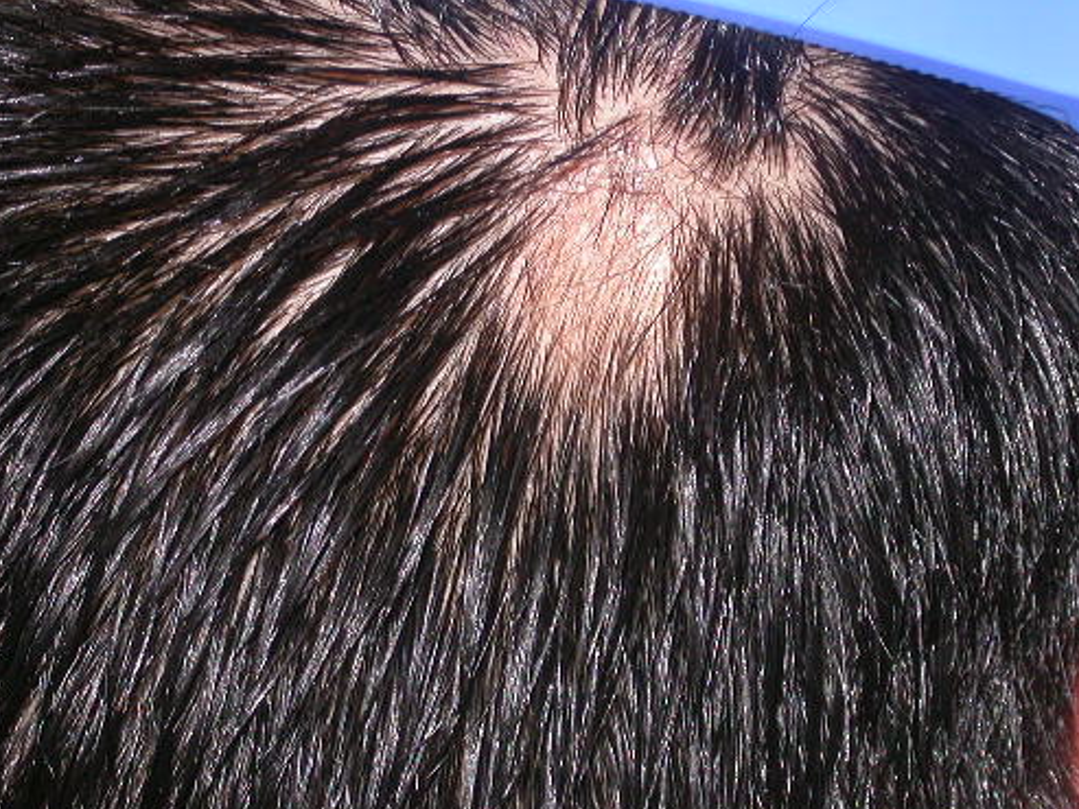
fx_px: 5706
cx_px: 573
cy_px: 313
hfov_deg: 10.8
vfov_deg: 8.1
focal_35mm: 183
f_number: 4.8
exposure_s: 1/60.3
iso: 100
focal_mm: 29.3
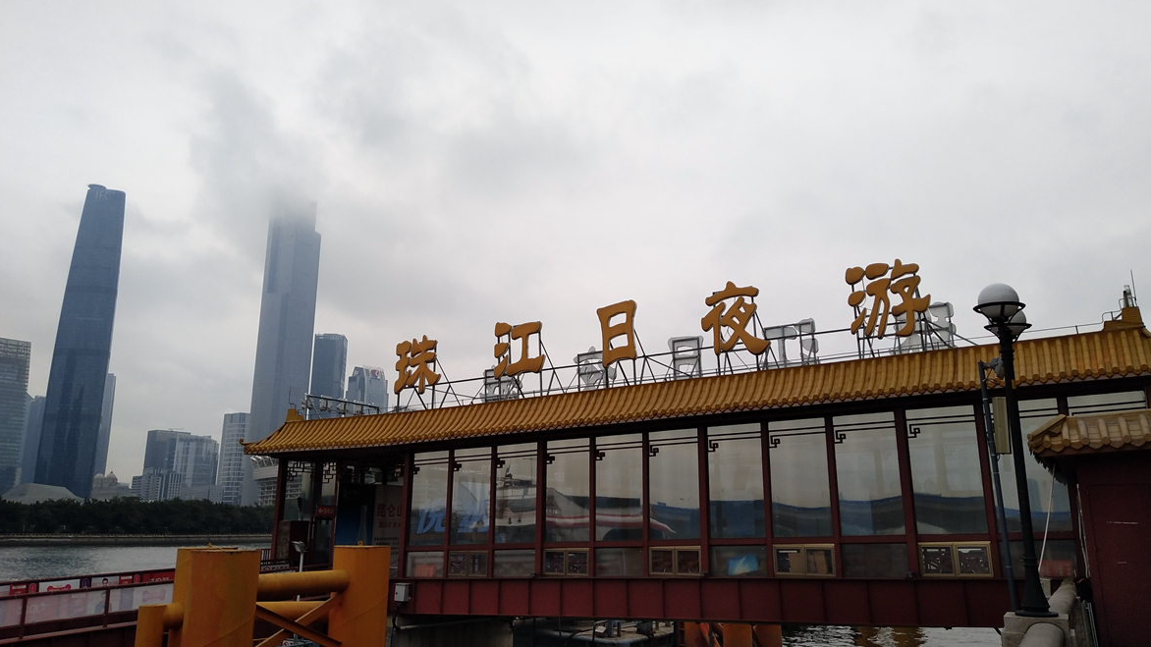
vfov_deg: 40.1
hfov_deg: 66.1
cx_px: 579
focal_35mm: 29
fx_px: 885
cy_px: 296
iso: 50
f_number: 2
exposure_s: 1/840
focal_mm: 3.88
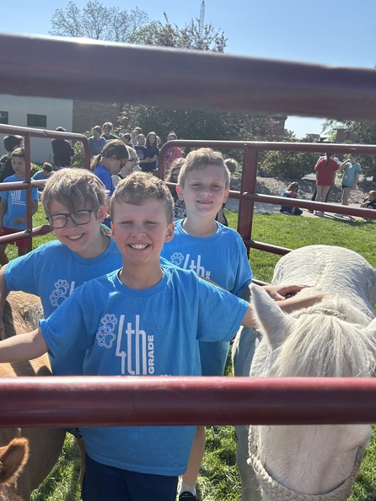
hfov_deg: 40.5
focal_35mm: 35
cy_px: 267
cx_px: 145
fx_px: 507
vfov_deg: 52.6
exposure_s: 1/2695
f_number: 1.5
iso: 50
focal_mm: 5.7
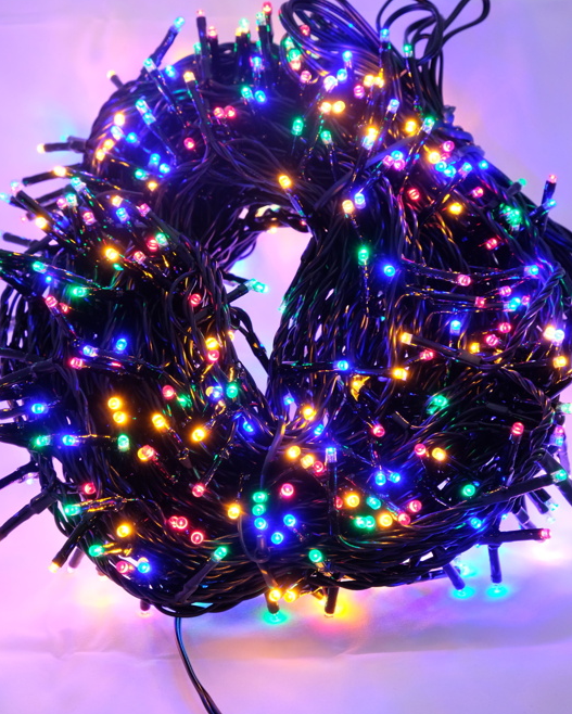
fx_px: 1544
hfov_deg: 21.0
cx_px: 283
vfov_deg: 26.0
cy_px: 314
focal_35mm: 73
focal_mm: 42.5
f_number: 8
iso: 1250
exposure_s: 1/30
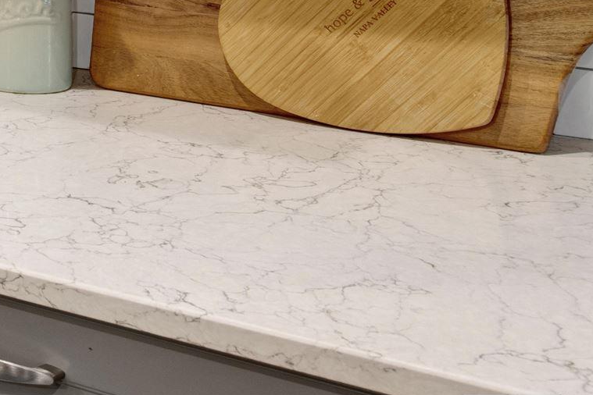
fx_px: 1400
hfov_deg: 18.5
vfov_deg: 14.7
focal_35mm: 85
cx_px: -488
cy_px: -240
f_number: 11
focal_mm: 21
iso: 200
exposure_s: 1.3
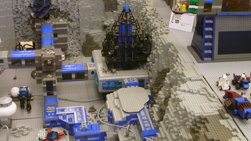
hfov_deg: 35.4
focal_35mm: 59
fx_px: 393
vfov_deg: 20.4
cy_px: 68
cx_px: 126
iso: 100
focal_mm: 8.2
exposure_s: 1/7.1
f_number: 3.2
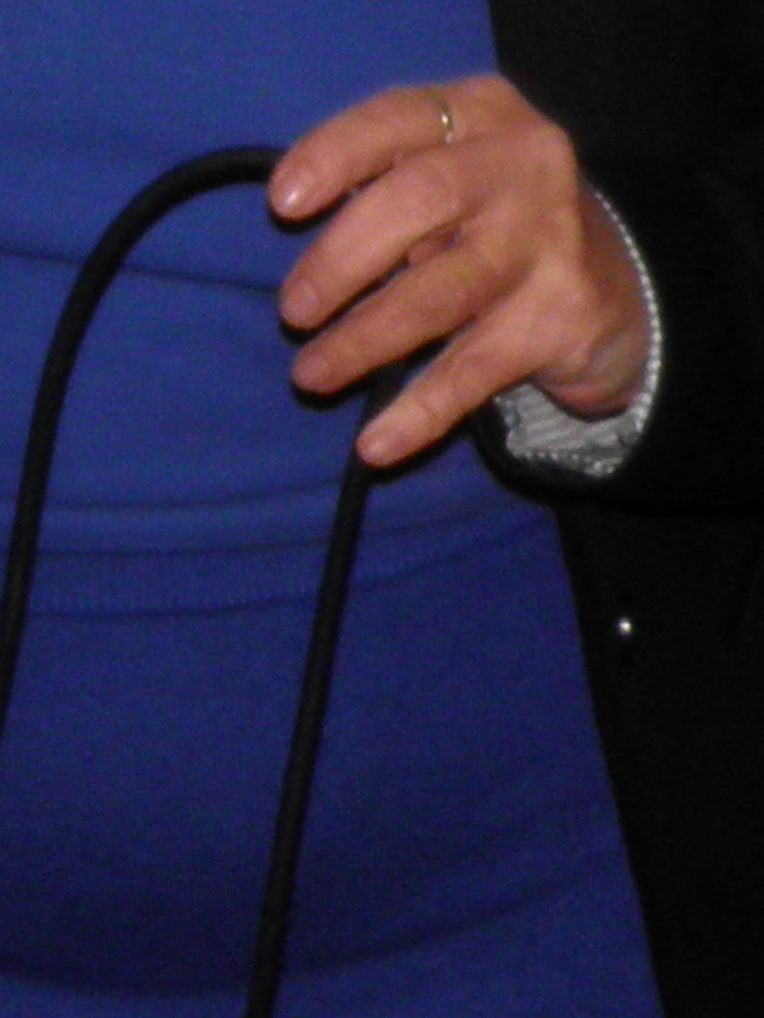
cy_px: -972
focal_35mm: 169
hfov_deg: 8.7
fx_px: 4970
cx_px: -11
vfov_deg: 10.8
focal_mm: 4.9
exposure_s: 1/30
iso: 100
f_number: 8
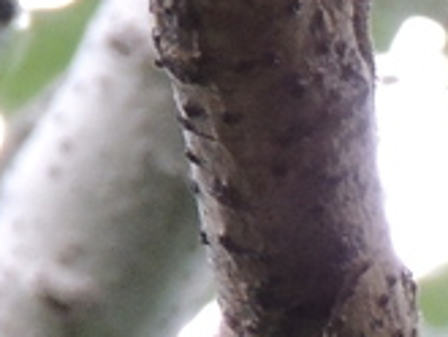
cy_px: 1008
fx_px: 47299
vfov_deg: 0.4
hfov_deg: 0.5
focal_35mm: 3652
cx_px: 1138
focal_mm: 83.8
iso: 400
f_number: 4.9
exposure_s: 1/80
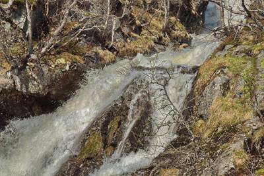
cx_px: 132
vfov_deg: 11.4
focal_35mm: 120
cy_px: 88
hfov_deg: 17.1
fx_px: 880
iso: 100
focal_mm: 120
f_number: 22
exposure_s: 1/100
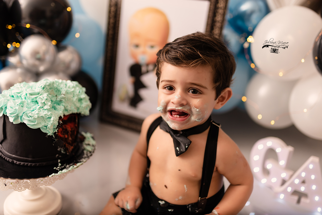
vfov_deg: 37.9
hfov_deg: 54.4
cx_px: 161
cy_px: 108
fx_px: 313
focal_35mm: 35
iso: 100
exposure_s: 1/250
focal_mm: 35
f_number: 1.4
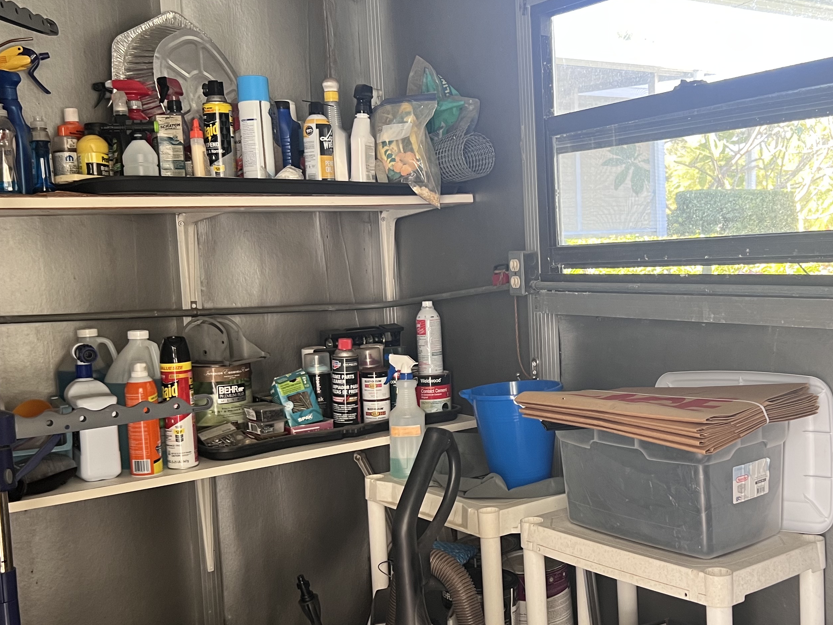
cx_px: 485
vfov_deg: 34.3
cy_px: 348
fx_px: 1011
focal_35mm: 42
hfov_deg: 44.6
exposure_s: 1/88
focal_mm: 5.7
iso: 125
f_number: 1.5
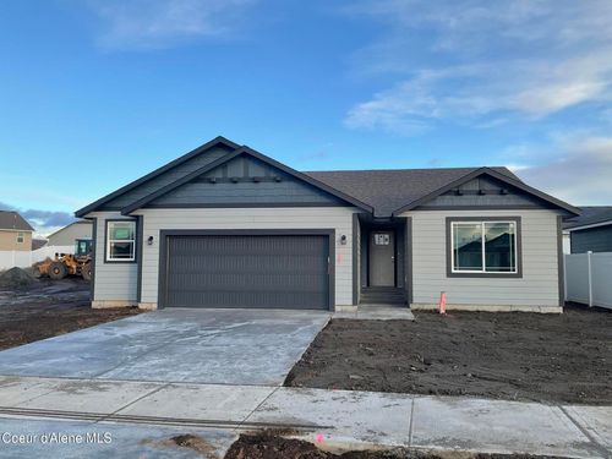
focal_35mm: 29
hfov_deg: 61.7
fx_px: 513
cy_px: 230
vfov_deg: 48.2
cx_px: 306
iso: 25
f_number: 1.8
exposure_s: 1/435
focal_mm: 3
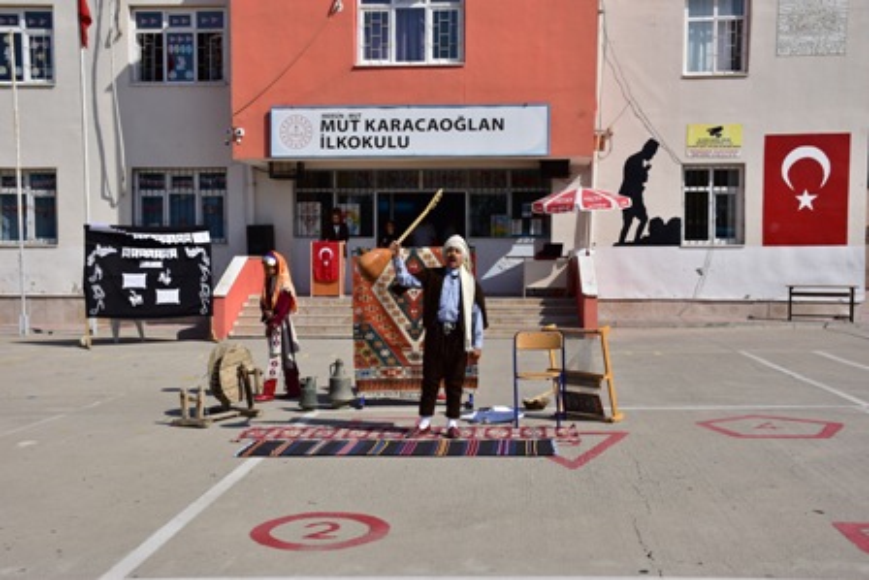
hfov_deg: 47.9
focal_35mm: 40
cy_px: 290
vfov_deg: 33.0
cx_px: 434
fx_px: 978
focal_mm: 27
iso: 100
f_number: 5.6
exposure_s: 1/1000
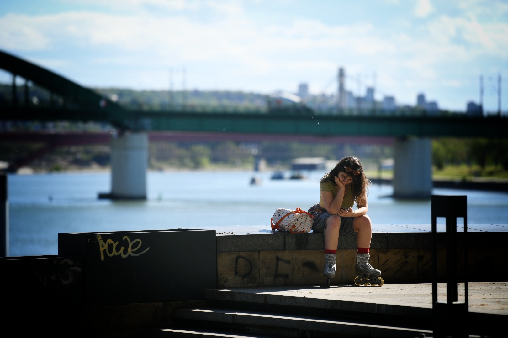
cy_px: 169
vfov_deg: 6.9
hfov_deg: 10.3
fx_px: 2822
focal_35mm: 200
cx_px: 254
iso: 200
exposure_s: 1/2500
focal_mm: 200
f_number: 3.5
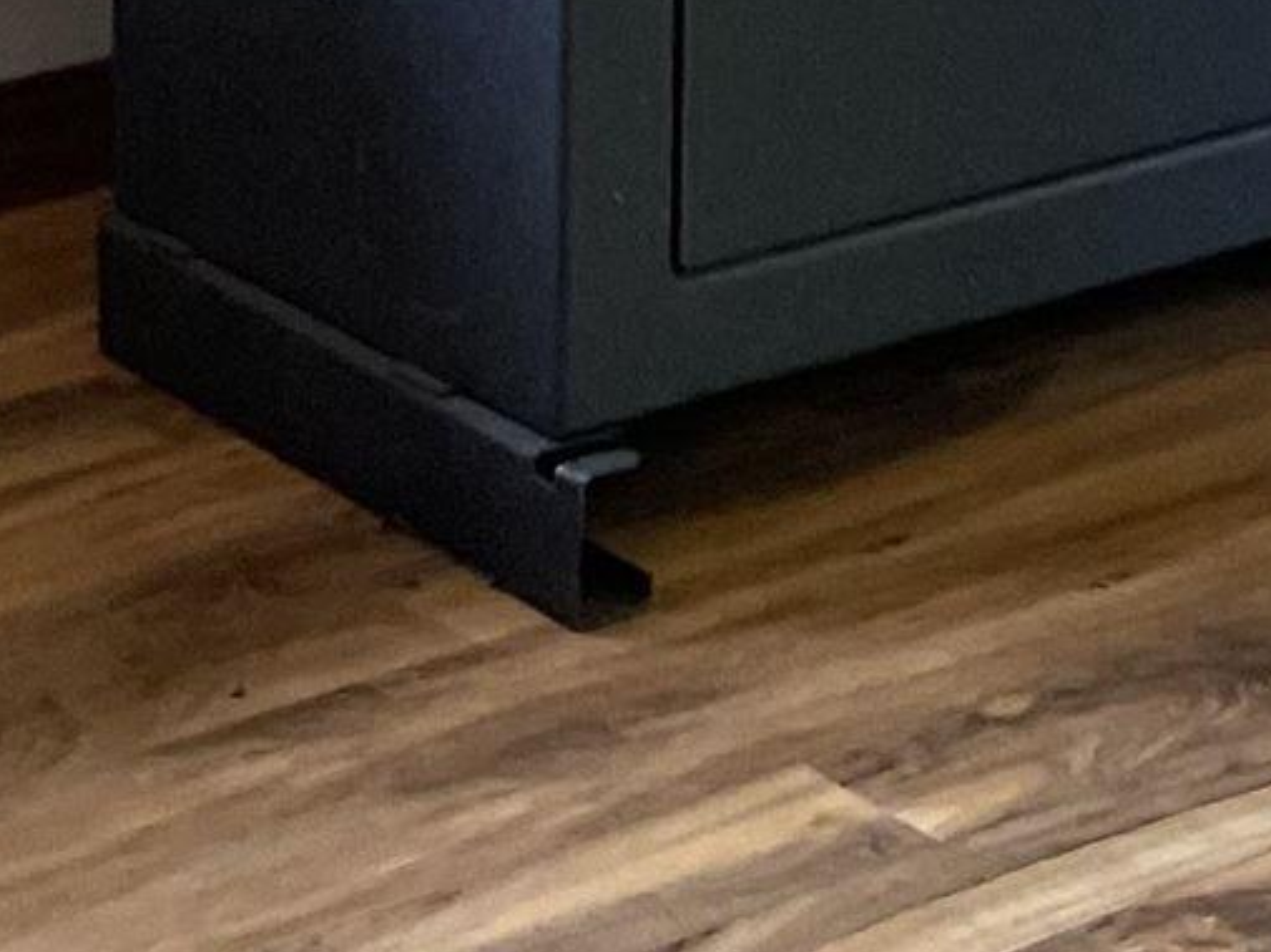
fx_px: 5799
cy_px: -1037
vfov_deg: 8.8
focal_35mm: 158
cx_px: 2545
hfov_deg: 11.3
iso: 320
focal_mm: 4.2
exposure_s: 1/60
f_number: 1.6
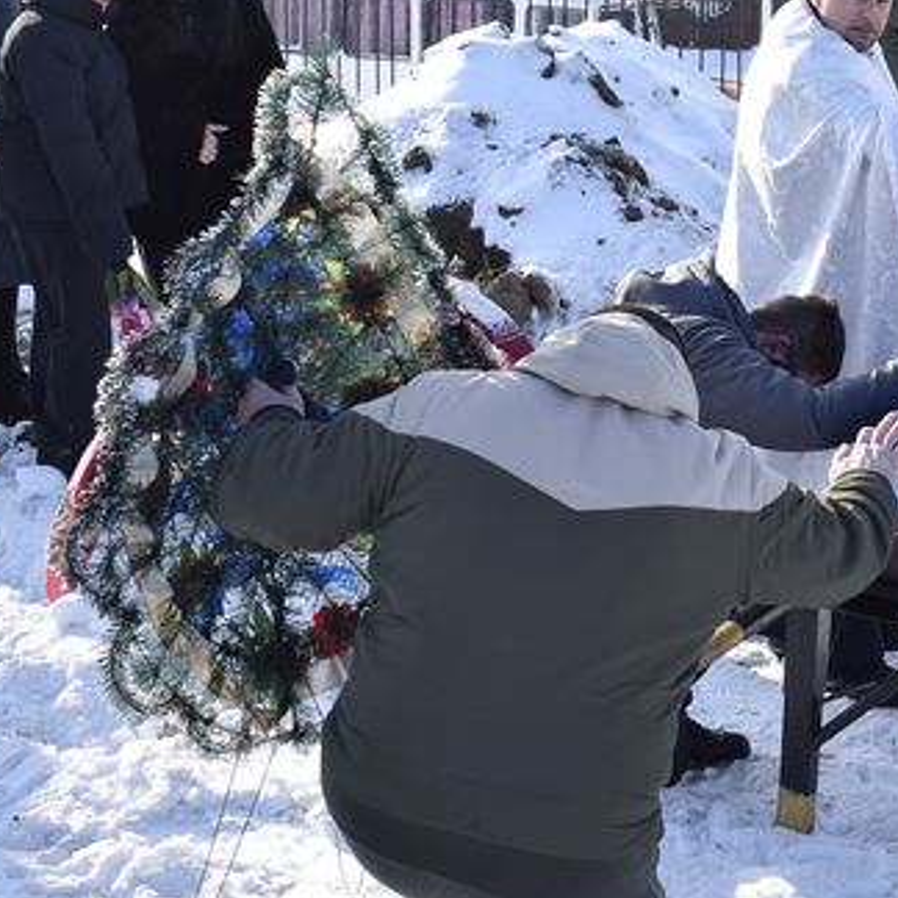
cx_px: 865
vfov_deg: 26.5
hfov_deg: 25.4
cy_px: 376
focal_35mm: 65
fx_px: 1908
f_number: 5
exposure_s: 1/640
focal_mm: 22
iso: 200
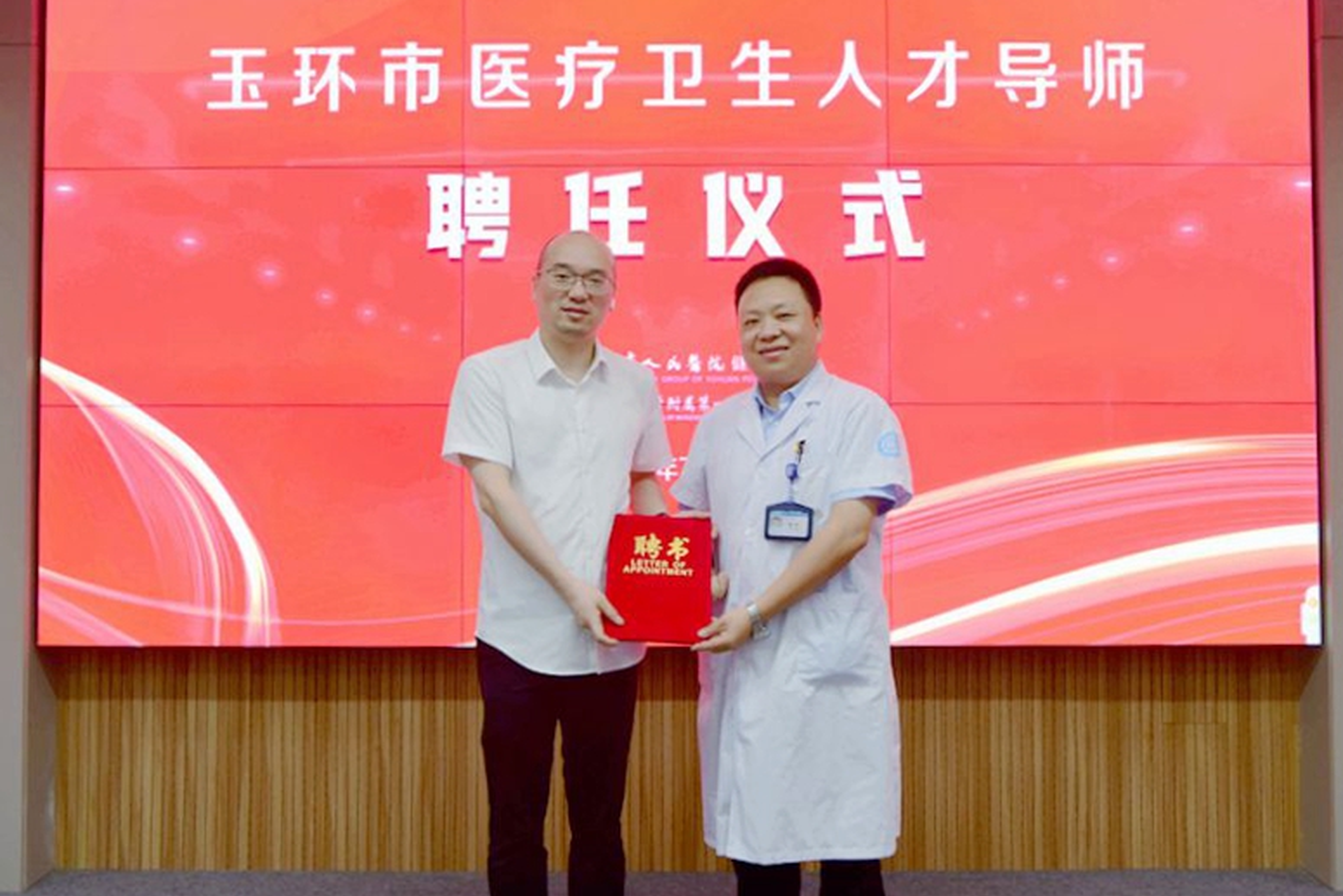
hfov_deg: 58.7
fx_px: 1194
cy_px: 453
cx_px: 679
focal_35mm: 32
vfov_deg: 41.1
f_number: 4.5
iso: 800
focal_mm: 31
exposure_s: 1/80
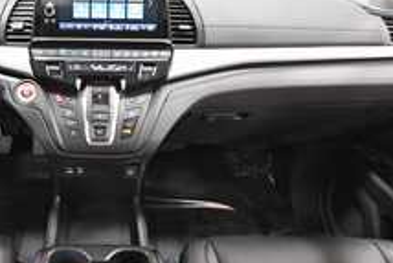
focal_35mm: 28
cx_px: 101
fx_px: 306
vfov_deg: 46.4
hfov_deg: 61.9
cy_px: 115
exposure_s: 1/60
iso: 3600
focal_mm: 10
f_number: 4.5
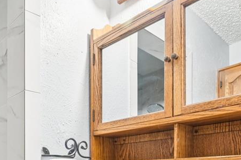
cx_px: 52
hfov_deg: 50.3
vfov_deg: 32.7
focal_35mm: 36
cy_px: 173
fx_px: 241
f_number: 8
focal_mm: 16
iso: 400
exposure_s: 1/4
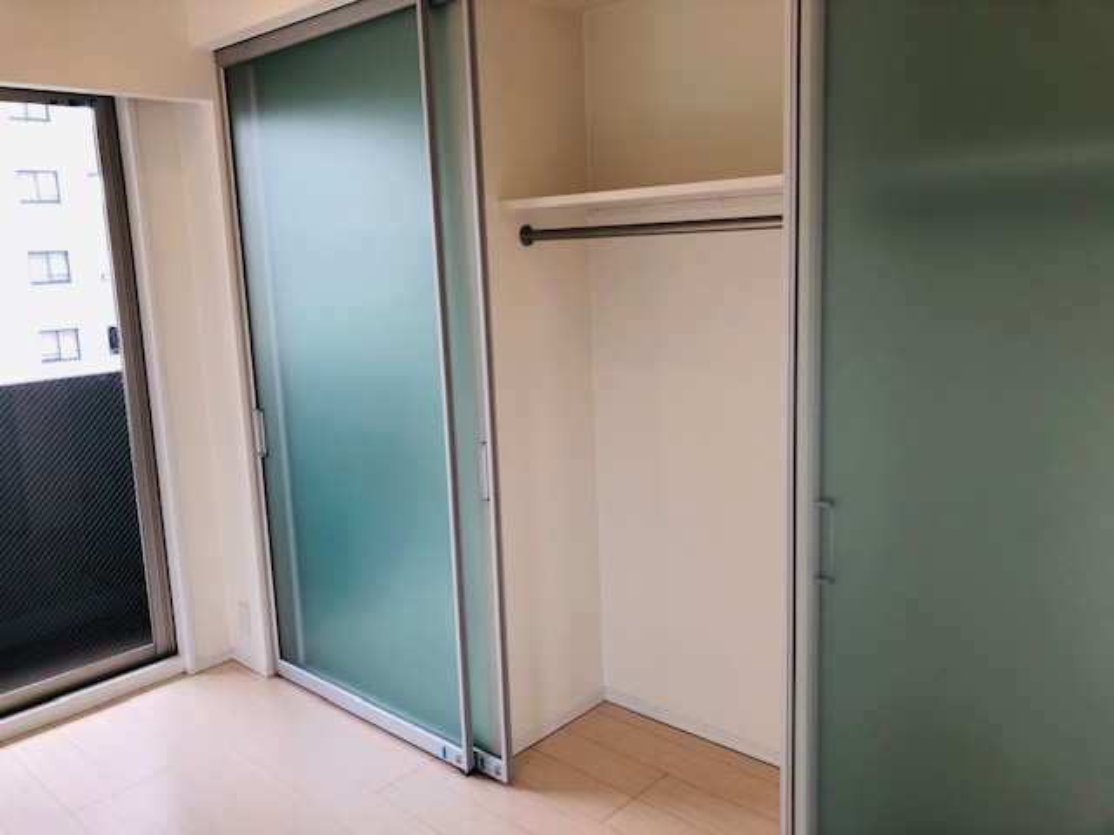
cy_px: 418
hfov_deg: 63.4
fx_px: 901
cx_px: 557
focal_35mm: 28
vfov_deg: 49.7
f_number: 1.8
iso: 32
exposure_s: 1/100
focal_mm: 3.99
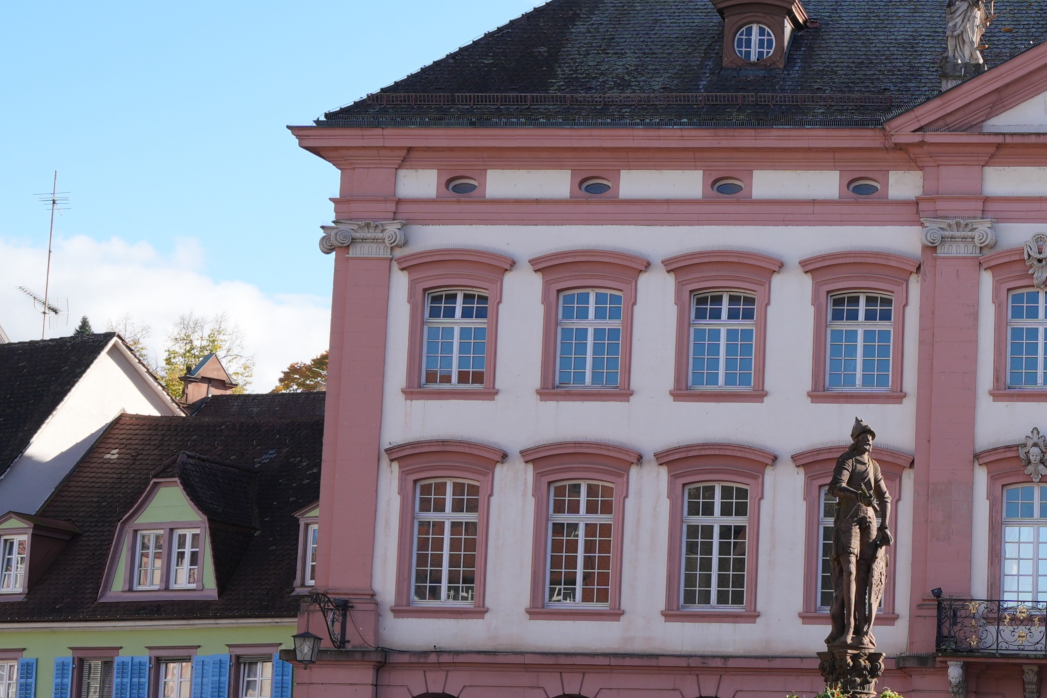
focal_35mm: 96
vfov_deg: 14.2
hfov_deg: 20.4
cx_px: 1085
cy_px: 481
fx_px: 2802
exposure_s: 1/200
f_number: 6.3
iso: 100
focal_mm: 26.1
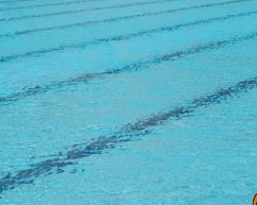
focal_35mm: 140
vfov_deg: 10.5
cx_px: 63
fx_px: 1065
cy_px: -140
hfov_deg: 13.7
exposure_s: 1/320
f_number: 9
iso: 100
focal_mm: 21
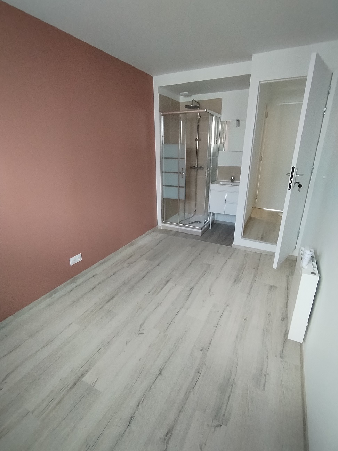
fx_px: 221
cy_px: 226
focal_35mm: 17
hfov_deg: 74.7
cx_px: 169
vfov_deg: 91.0
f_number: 2.2
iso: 263
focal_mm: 1.42
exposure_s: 1/100
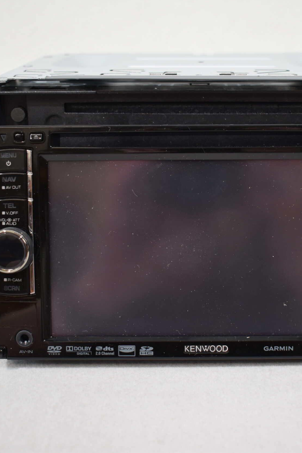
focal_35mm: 55
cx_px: 200
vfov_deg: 36.2
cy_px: 223
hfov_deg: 24.5
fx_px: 692
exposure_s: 1/125
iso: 800
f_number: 3.8
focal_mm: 24
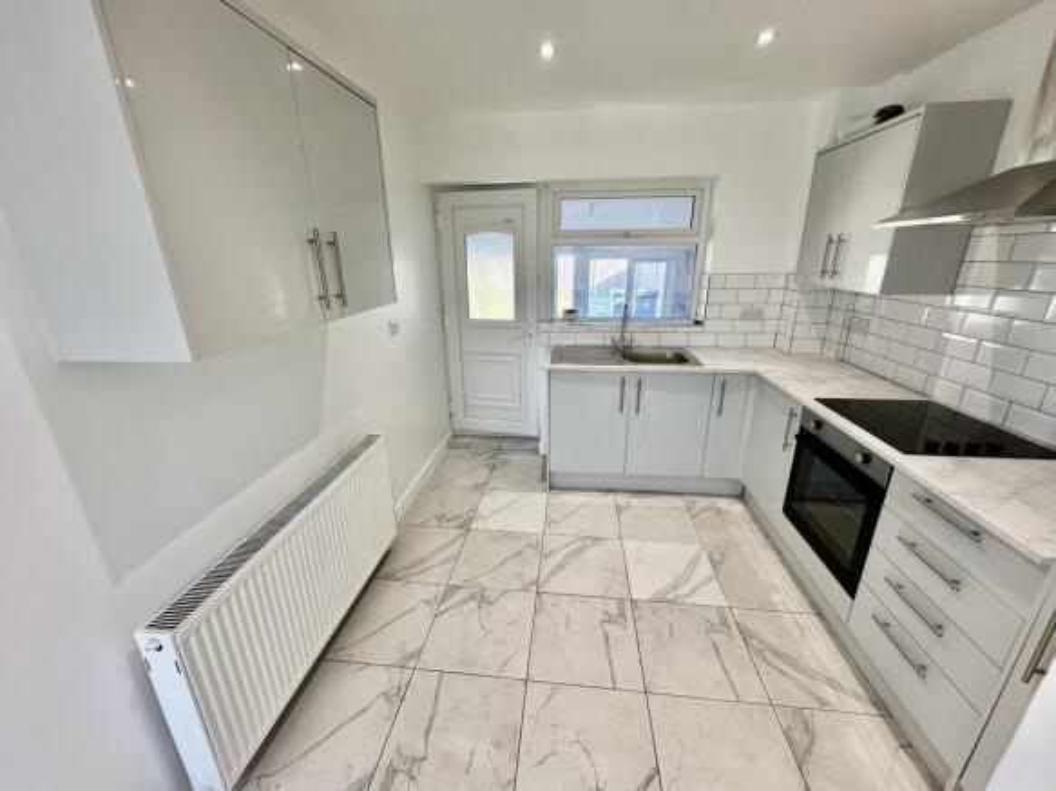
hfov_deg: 102.1
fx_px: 427
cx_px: 528
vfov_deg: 85.7
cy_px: 396
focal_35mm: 14
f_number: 2.2
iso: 125
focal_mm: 2.22
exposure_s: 1/100
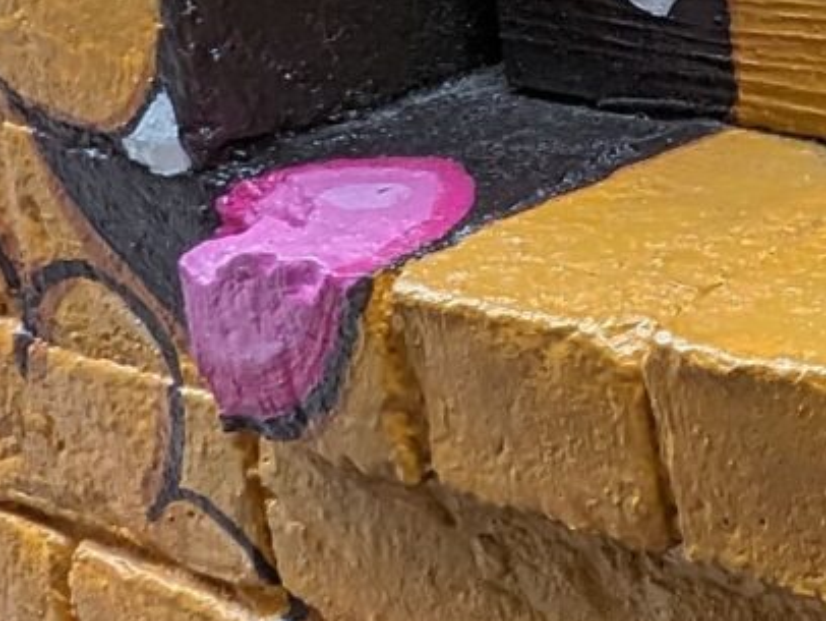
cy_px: -33
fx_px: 2411
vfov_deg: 14.4
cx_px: 1316
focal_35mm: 101
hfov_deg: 17.1
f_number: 2.2
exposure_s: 1/202
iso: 67
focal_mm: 2.35
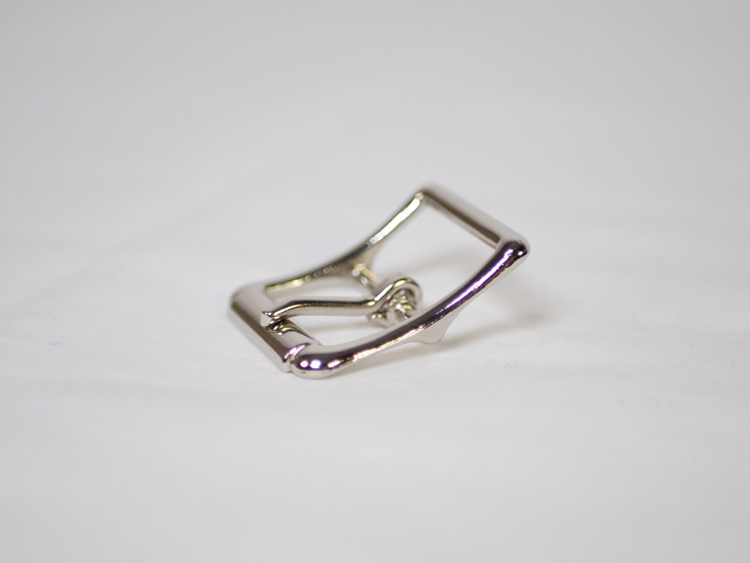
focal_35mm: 50
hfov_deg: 38.2
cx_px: 375
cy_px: 282
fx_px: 1084
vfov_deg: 29.1
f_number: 1.7
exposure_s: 1/320
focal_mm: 25
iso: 400
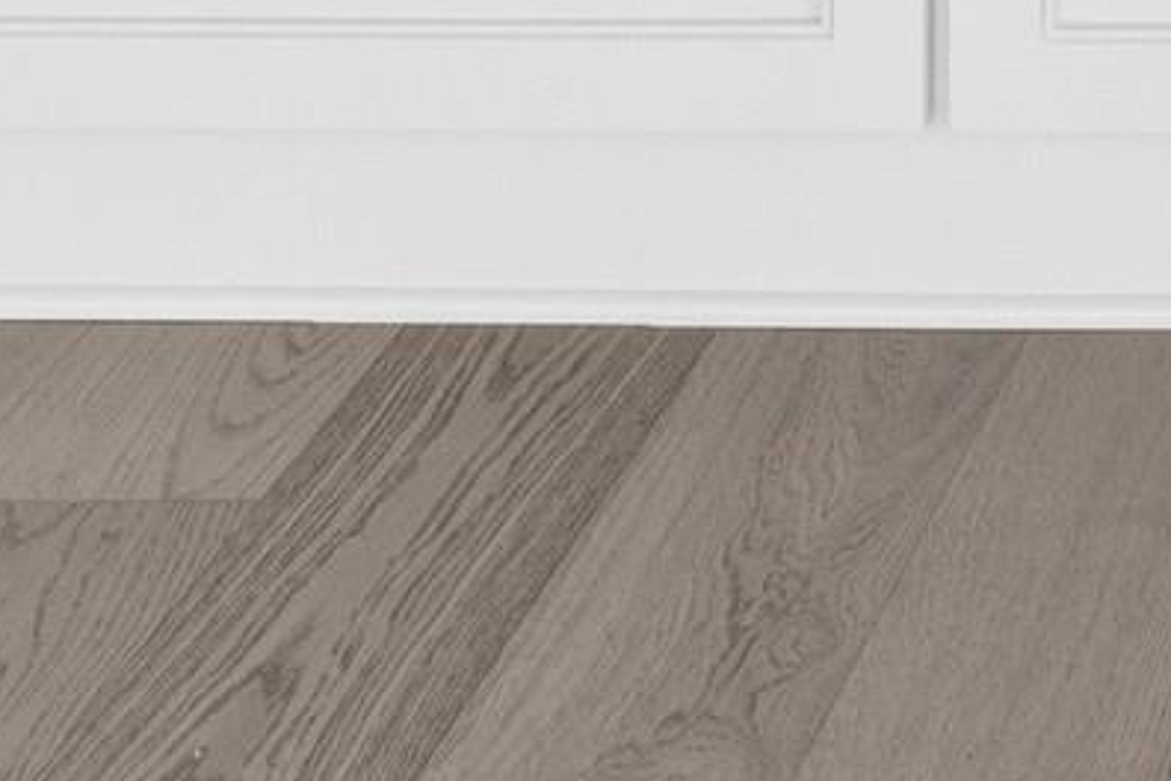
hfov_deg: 13.4
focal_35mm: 136
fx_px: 4420
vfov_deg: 8.0
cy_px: -1911
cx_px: 2182
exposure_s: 1/60
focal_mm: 17.5
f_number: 11
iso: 500
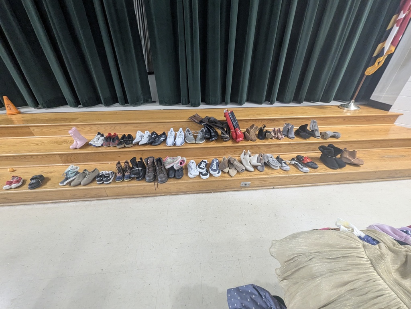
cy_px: 154
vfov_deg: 90.1
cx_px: 206
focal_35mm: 13
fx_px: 155
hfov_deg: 106.1
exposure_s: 1/40
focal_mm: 1.95
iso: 404
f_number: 2.2
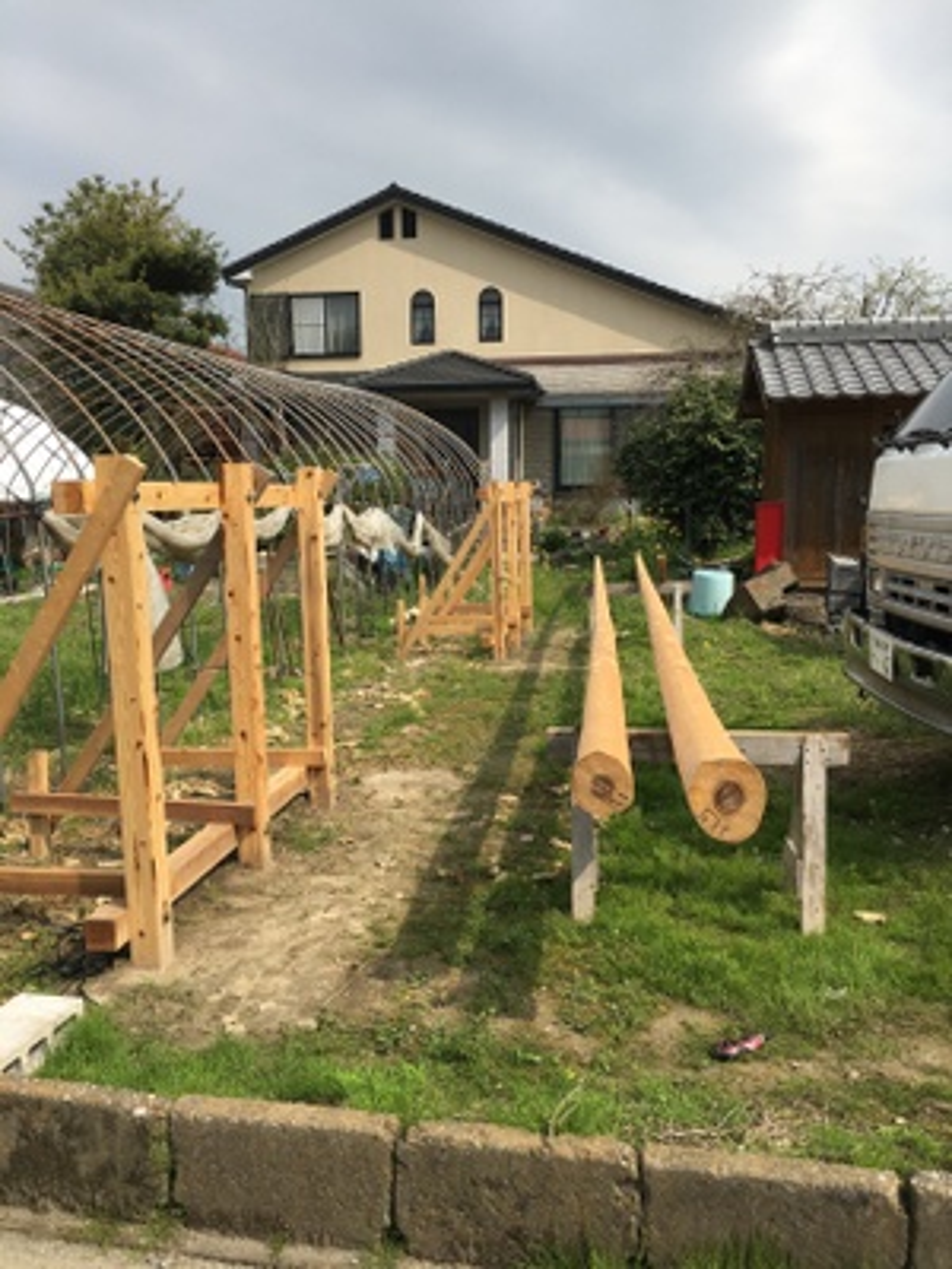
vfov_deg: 61.7
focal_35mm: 29
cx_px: 476
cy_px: 634
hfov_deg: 48.2
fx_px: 1063
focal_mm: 4.15
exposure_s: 1/1538
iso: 25
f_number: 2.2
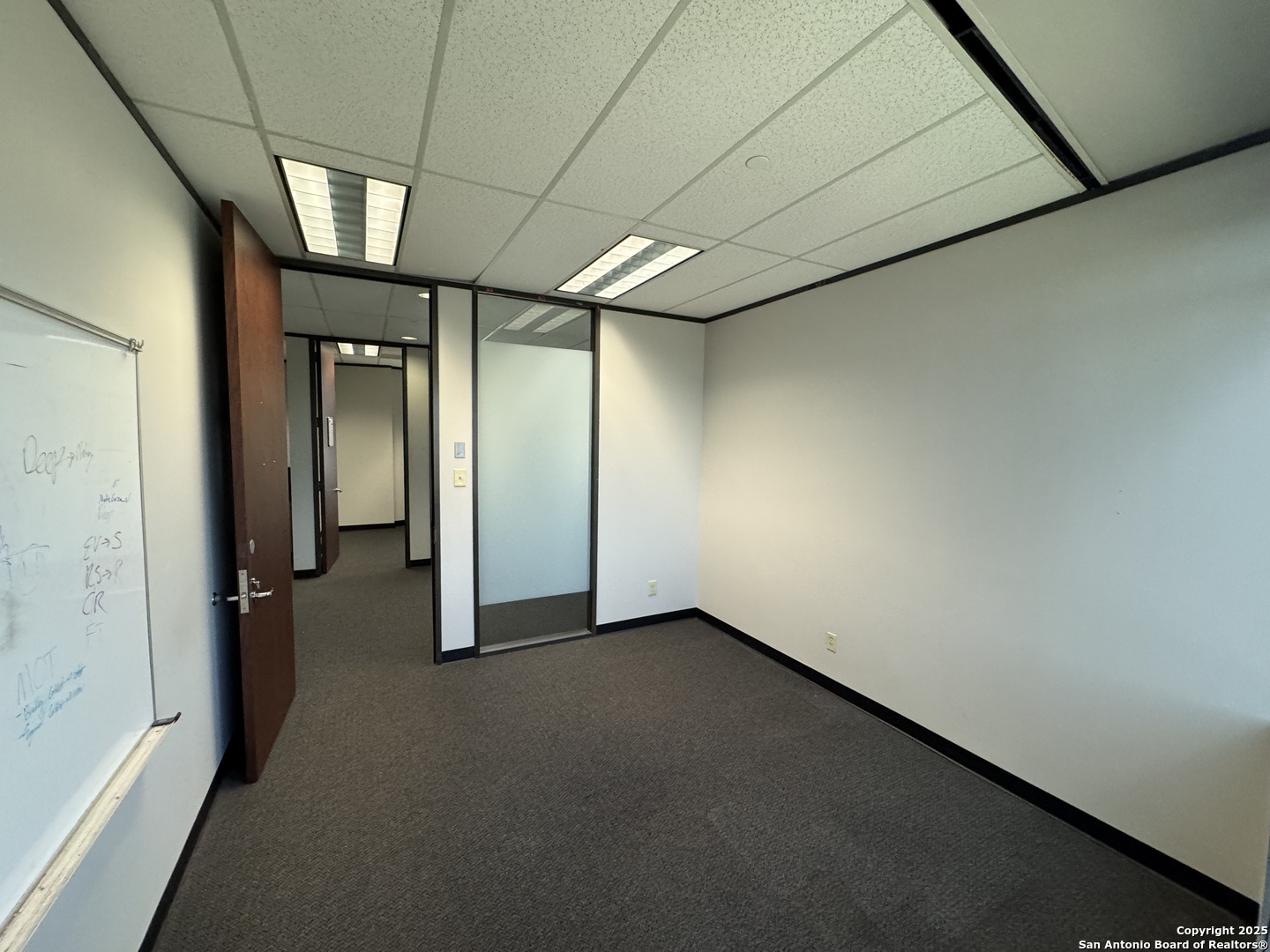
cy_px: 476
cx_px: 635
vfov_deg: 85.7
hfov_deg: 102.1
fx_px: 514
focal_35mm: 14
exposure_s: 1/120
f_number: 2.2
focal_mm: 2.22
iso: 320
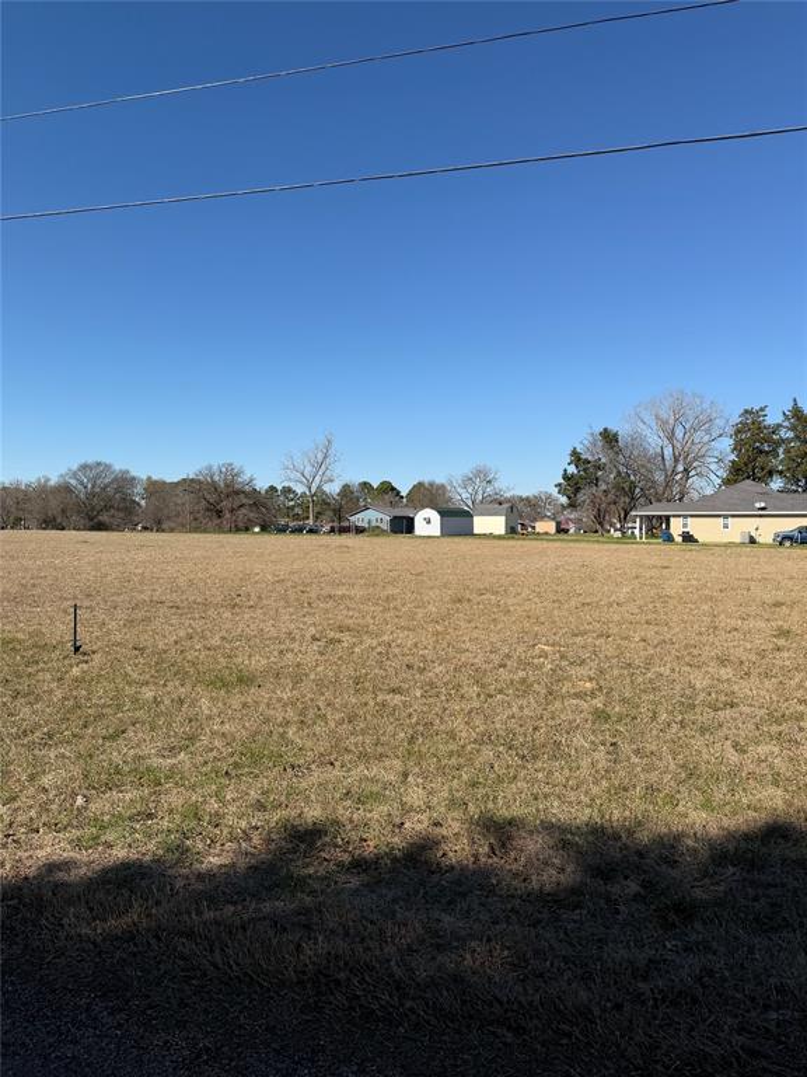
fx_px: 746
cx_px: 404
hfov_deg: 56.8
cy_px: 538
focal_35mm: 24
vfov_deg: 71.6
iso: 80
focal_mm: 6.76
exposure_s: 1/5319
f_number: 1.78
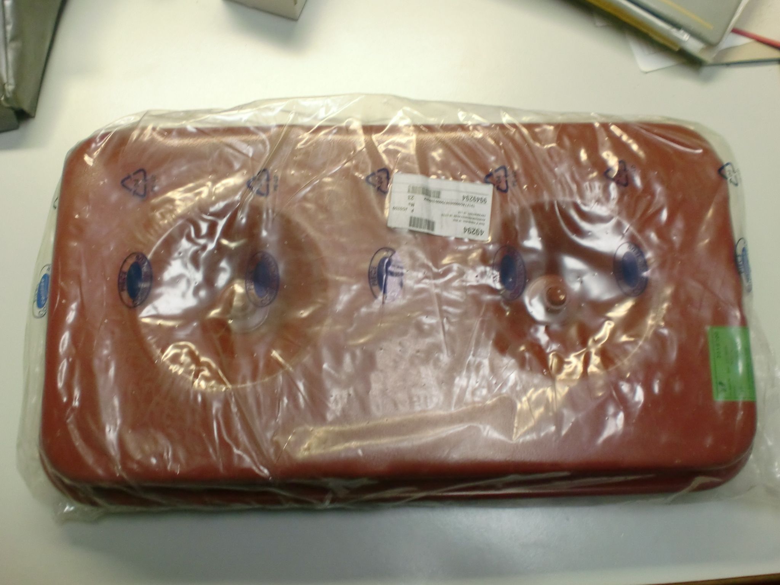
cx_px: 390
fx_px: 789
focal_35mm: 35
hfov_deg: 52.6
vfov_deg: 40.7
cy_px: 292
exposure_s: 1/60
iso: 250
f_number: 3.1
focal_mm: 6.3
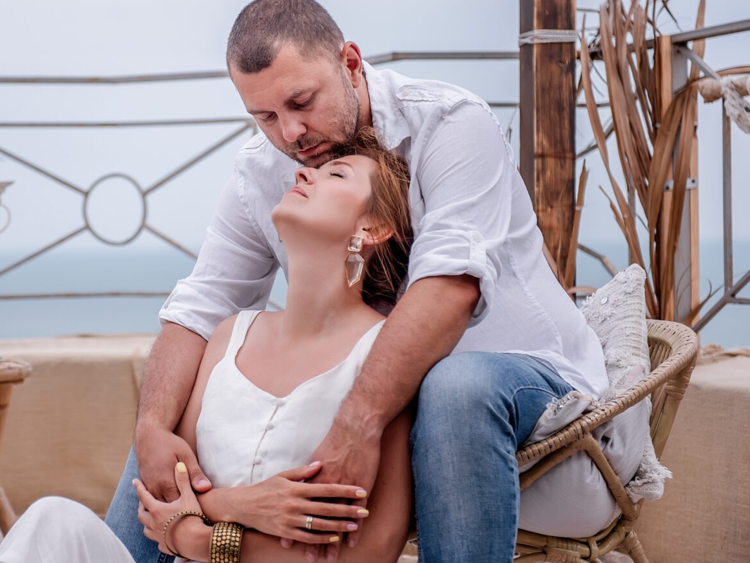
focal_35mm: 111
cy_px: 236
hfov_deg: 17.6
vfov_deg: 13.3
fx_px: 2405
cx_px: 133
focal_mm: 70
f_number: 2.8
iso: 200
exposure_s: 1/500
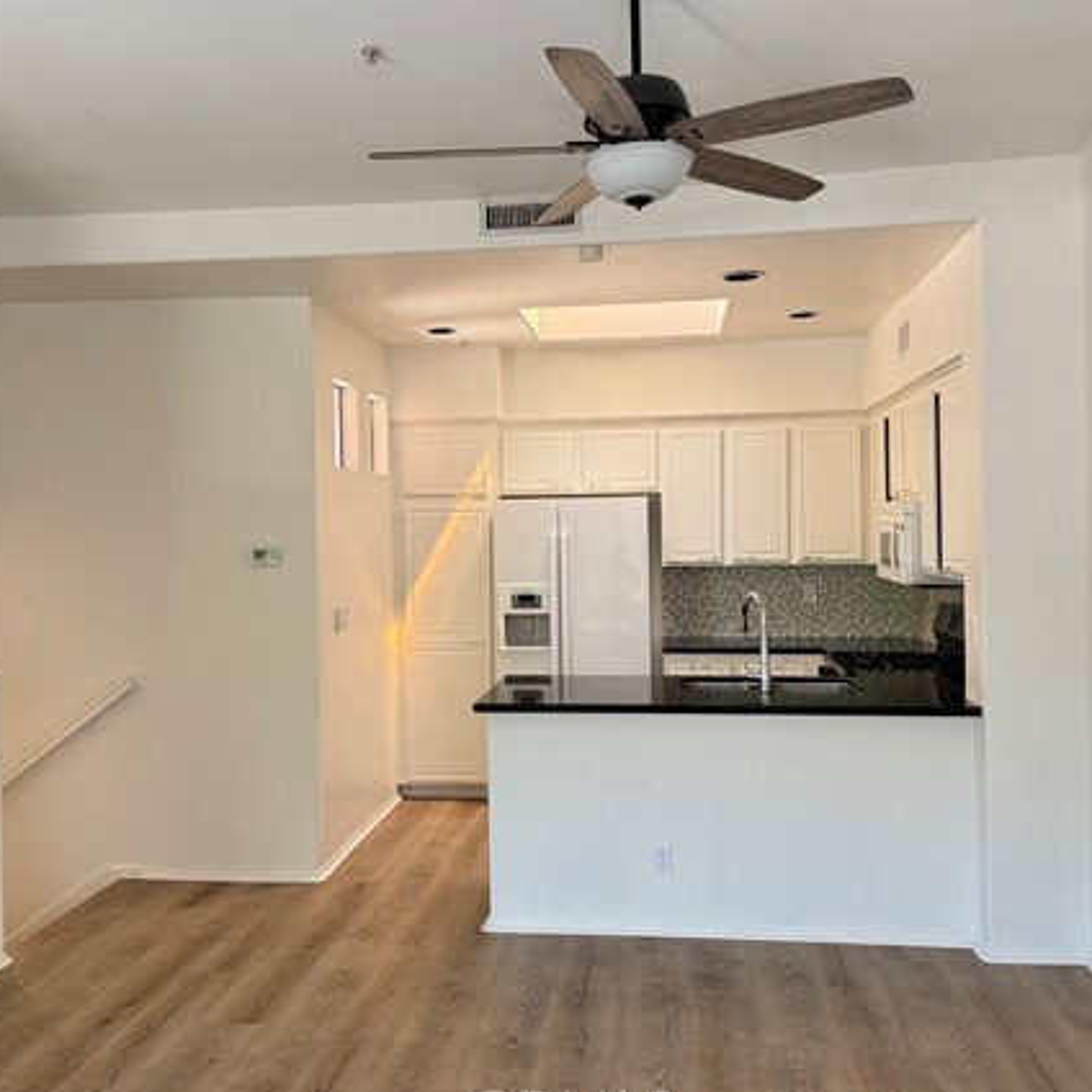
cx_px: 518
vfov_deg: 51.1
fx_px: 1142
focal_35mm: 32
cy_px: 533
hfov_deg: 51.1
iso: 200
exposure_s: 1/71
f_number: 1.78
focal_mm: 6.76
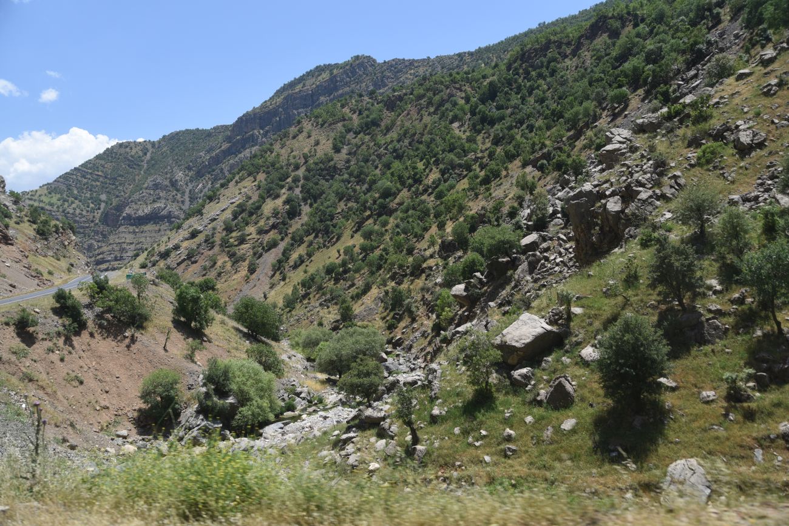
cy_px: 263
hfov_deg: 60.3
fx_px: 679
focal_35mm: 31
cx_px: 394
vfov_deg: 42.3
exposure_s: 1/500
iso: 100
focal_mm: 31
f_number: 5.6
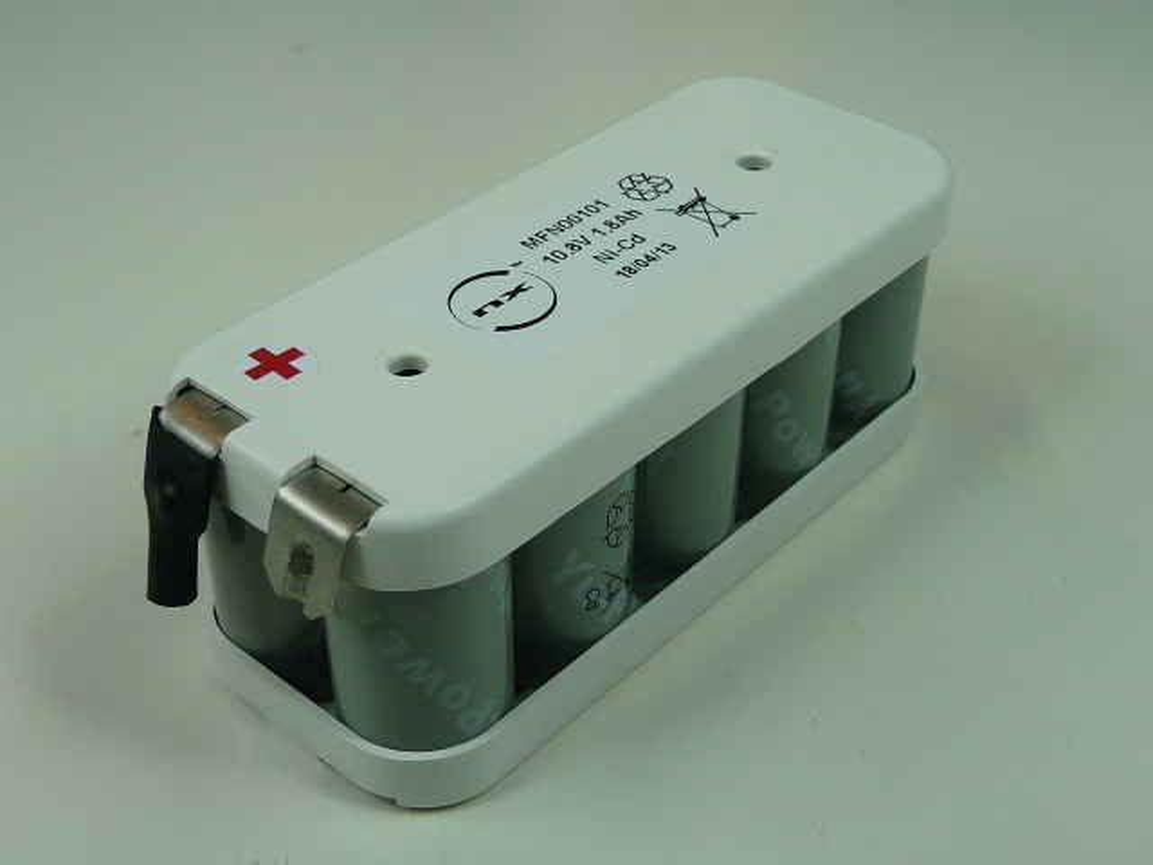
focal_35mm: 49
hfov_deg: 38.9
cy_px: 432
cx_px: 576
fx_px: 1632
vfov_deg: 29.7
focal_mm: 4.8
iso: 100
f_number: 2.8
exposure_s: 1/125
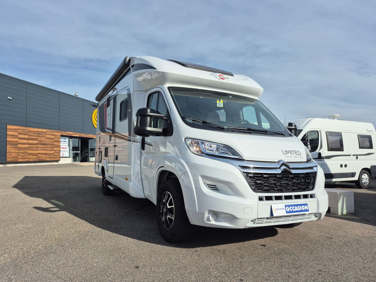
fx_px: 250
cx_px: 188
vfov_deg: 58.9
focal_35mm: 23
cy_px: 141
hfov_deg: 73.9
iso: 25
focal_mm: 5.4
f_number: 1.8
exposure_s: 1/2216
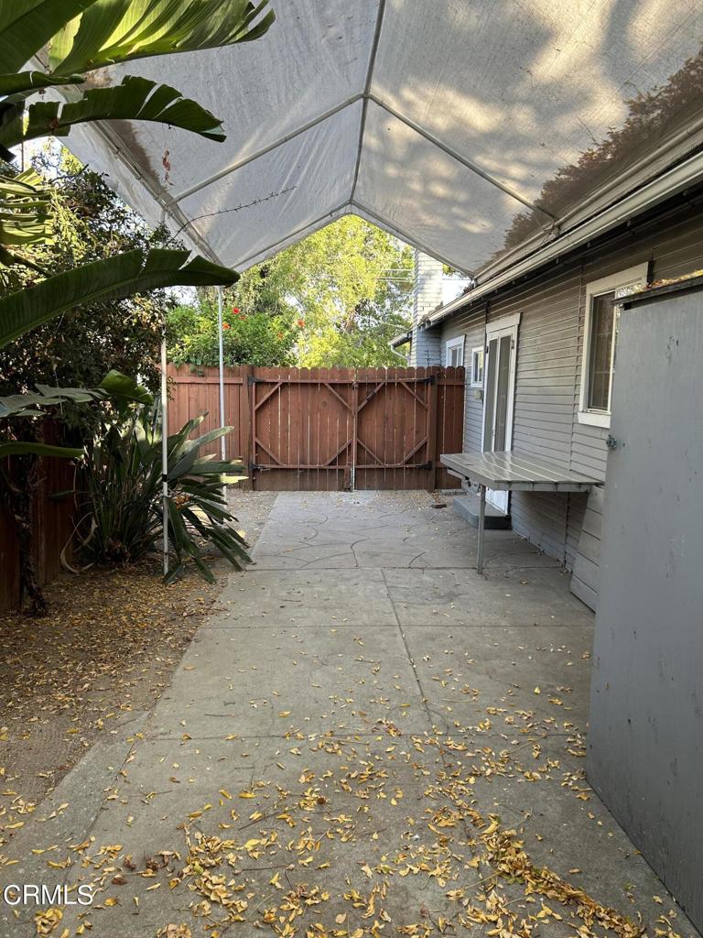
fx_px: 704
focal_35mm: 26
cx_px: 352
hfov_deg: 53.1
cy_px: 469
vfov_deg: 67.3
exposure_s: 1/187
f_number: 1.5
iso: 40
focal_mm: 5.7
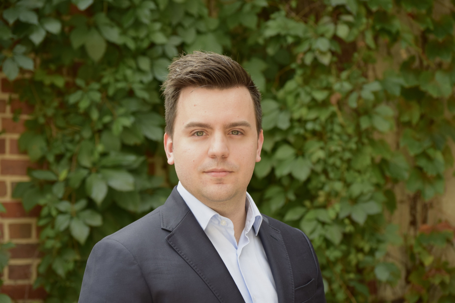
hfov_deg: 20.6
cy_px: 152
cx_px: 228
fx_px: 1251
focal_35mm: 99
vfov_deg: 13.8
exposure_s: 1/250
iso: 400
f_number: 4
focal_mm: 66
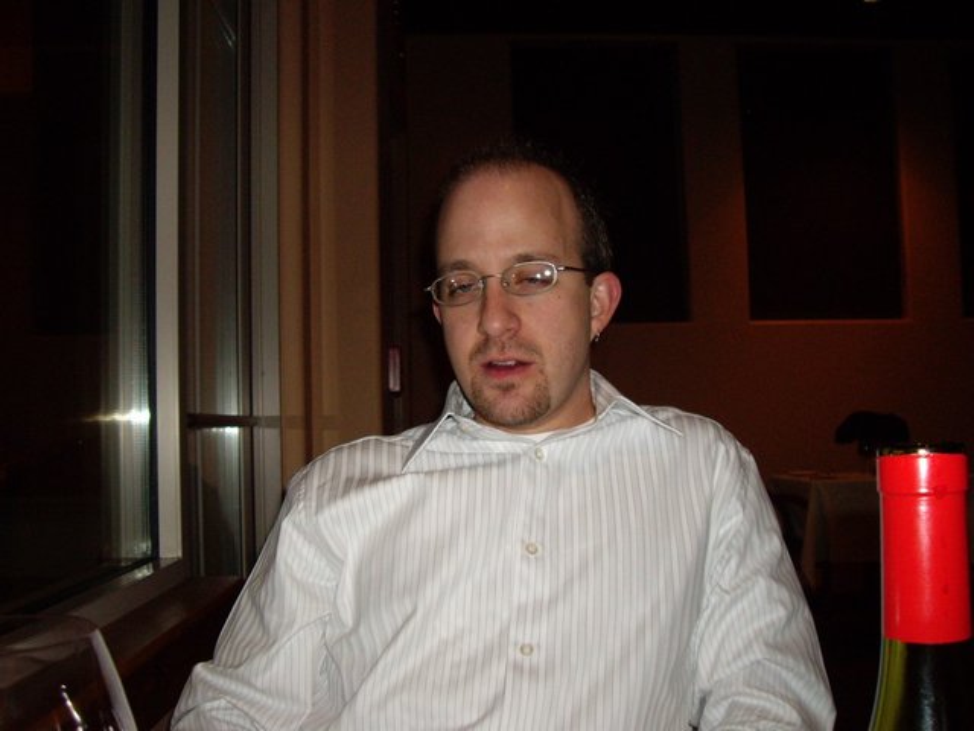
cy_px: 366
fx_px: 1069
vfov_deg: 37.7
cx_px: 487
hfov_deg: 49.0
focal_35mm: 38
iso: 200
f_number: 2.7
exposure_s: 1/40
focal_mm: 6.2
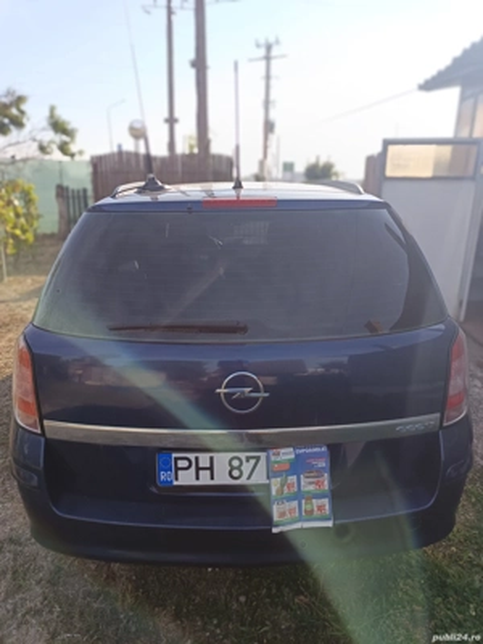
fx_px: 446
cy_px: 322
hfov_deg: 56.8
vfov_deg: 71.6
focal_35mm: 24
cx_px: 242
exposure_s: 1/188
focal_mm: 5.31
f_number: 1.7
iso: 50
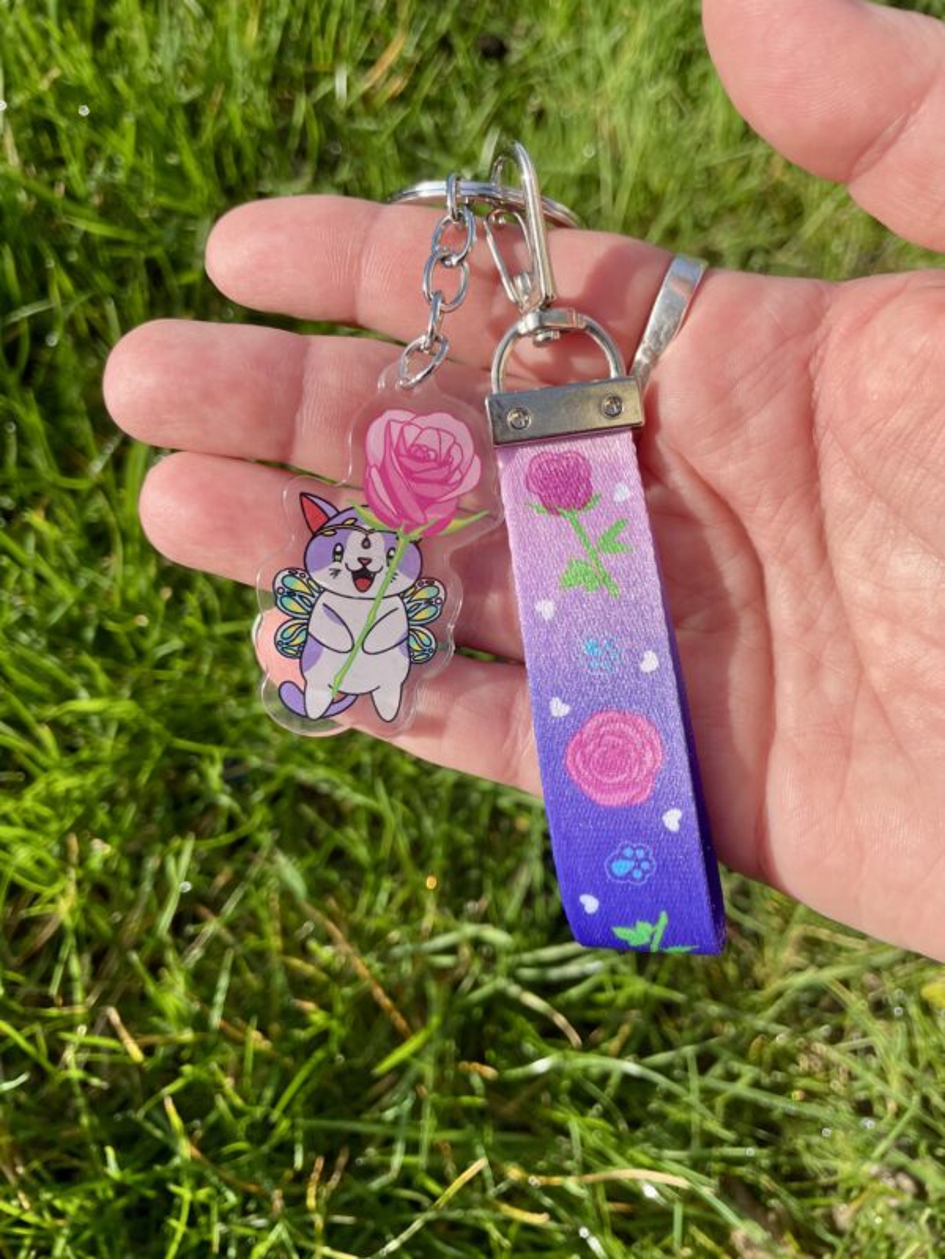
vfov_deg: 67.3
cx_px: 472
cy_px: 630
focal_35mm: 26
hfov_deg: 53.1
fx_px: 946
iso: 32
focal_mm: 4.2
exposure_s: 1/2398
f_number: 1.6
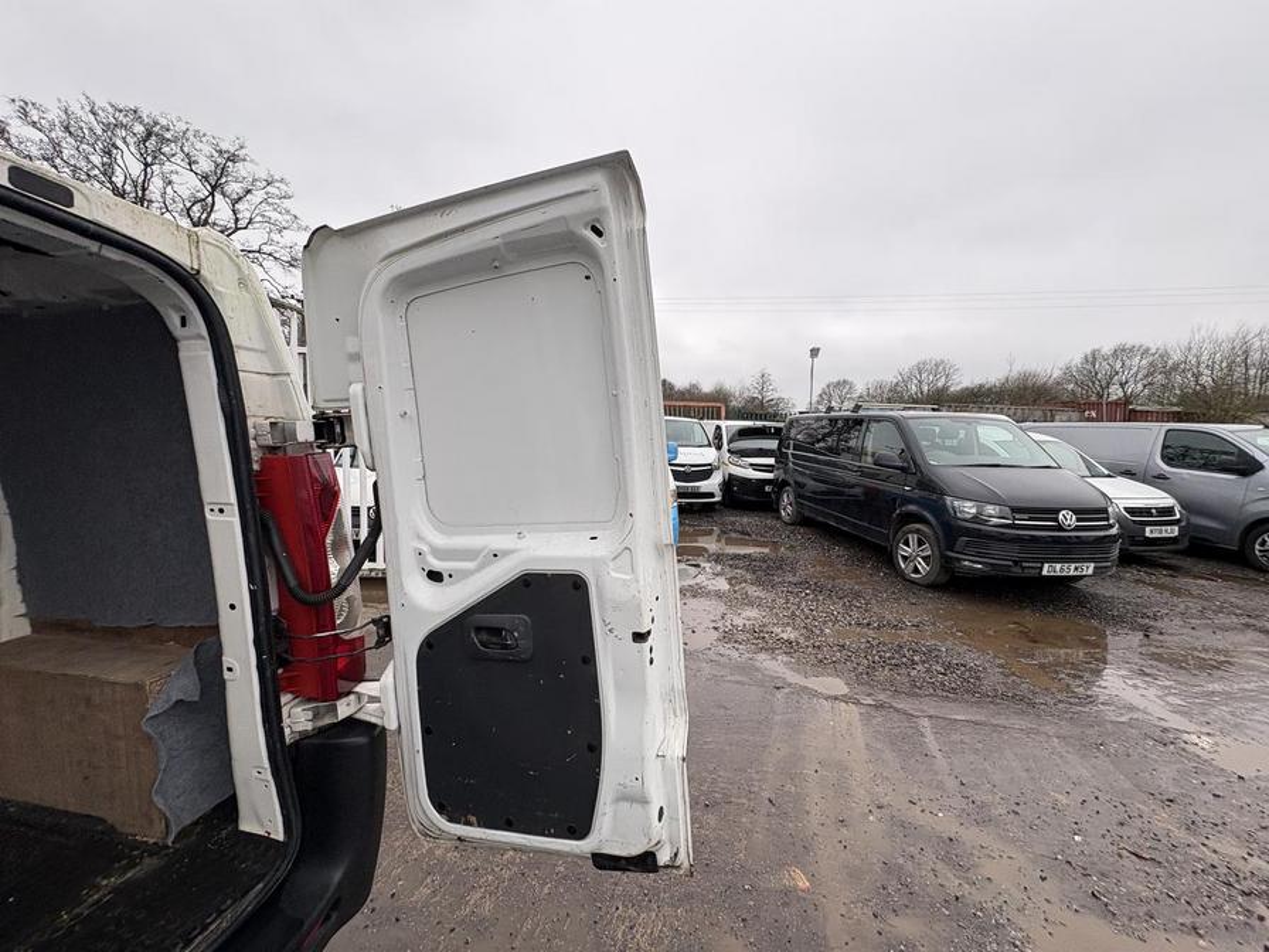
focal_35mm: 14
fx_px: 513
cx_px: 634
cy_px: 476
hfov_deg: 102.1
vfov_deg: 85.7
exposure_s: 1/125
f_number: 2.2
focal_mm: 2.22
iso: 40
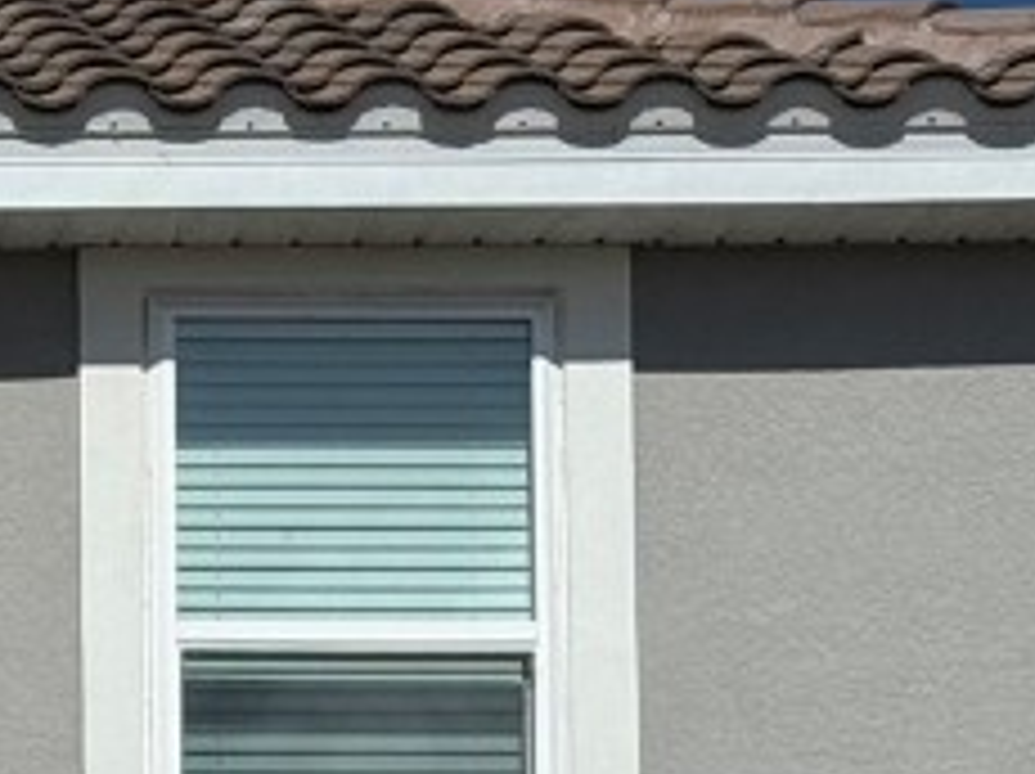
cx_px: -405
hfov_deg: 9.1
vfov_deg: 6.8
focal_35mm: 214
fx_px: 6392
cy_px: 1377
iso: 50
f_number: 1.78
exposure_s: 1/13333
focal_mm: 6.76
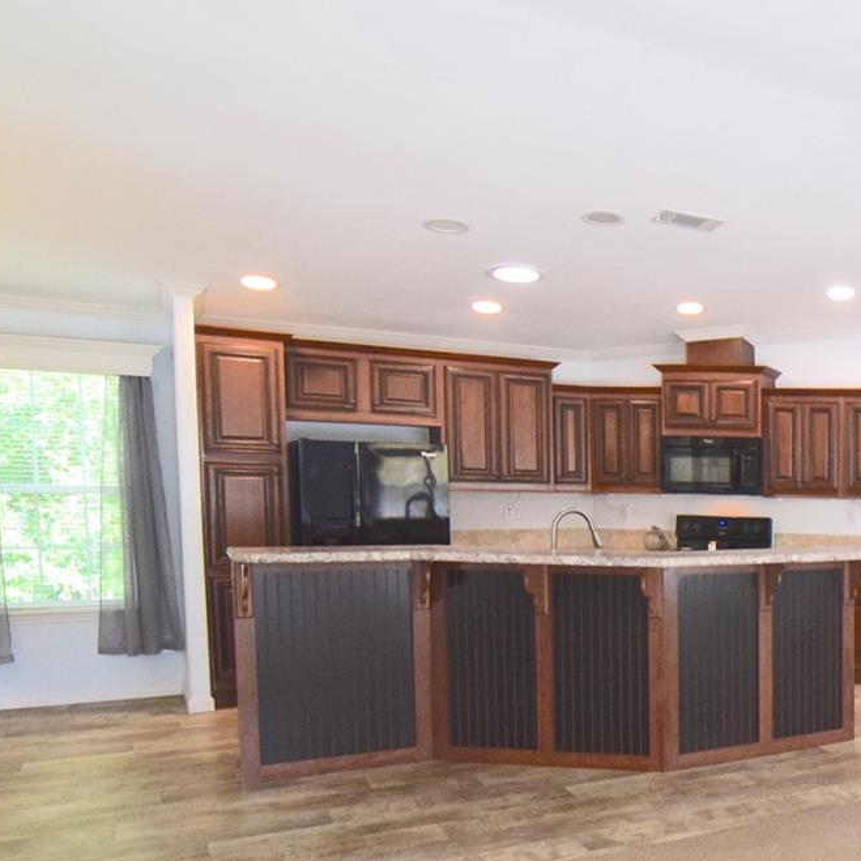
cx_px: 969
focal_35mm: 34
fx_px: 958
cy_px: 592
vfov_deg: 47.4
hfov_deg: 38.9
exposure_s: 1/60
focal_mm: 11
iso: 1600
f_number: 8
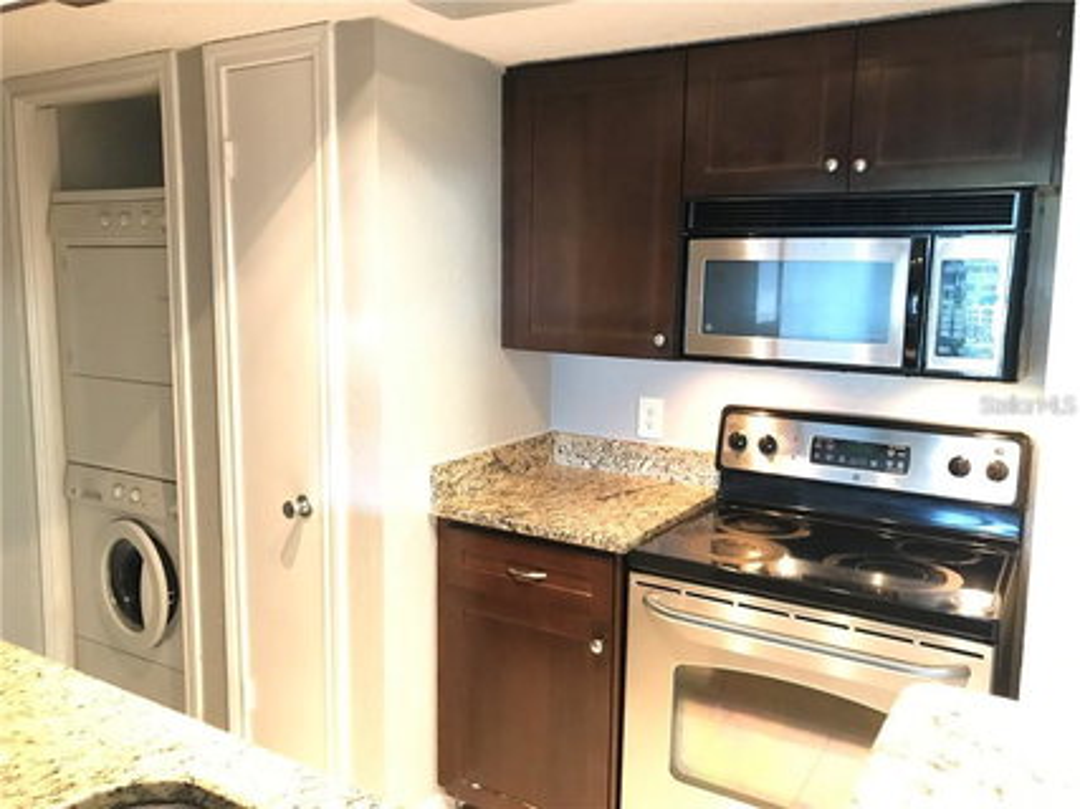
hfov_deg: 63.5
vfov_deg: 49.7
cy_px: 404
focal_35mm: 28
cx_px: 540
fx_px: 873
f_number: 1.8
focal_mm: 3.99
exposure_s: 1/5
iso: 100
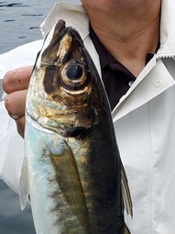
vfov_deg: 22.2
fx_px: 587
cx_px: 115
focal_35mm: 87
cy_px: 184
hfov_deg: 16.9
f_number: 2.4
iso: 50
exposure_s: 1/1279
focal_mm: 4.3
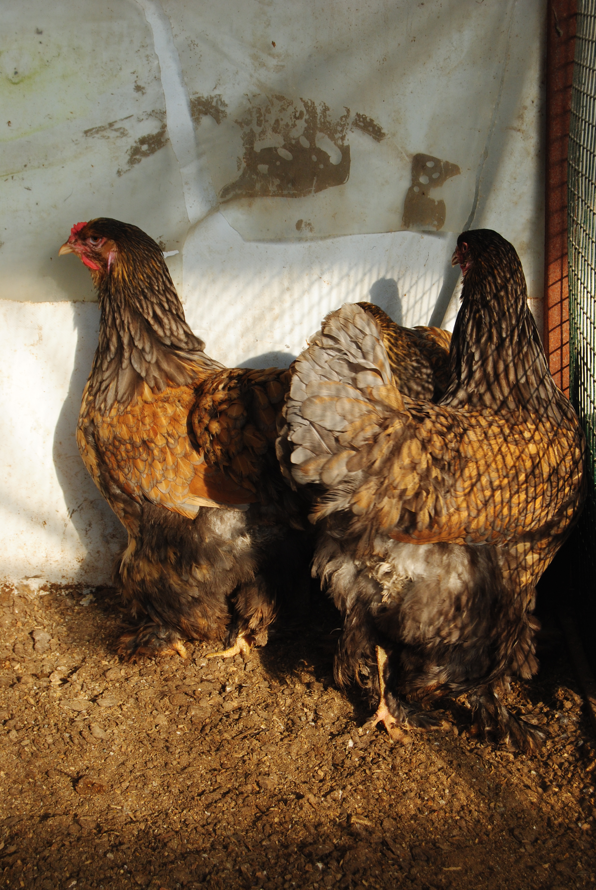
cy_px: 445
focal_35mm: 72
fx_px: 1783
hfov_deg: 19.0
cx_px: 298
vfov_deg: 28.0
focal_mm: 48
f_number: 9
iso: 200
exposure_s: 1/125
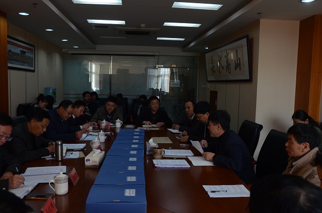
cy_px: 106
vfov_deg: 43.4
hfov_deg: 62.0
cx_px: 161
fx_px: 268
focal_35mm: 30
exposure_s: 1/80
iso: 1100
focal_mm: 20
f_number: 5.6
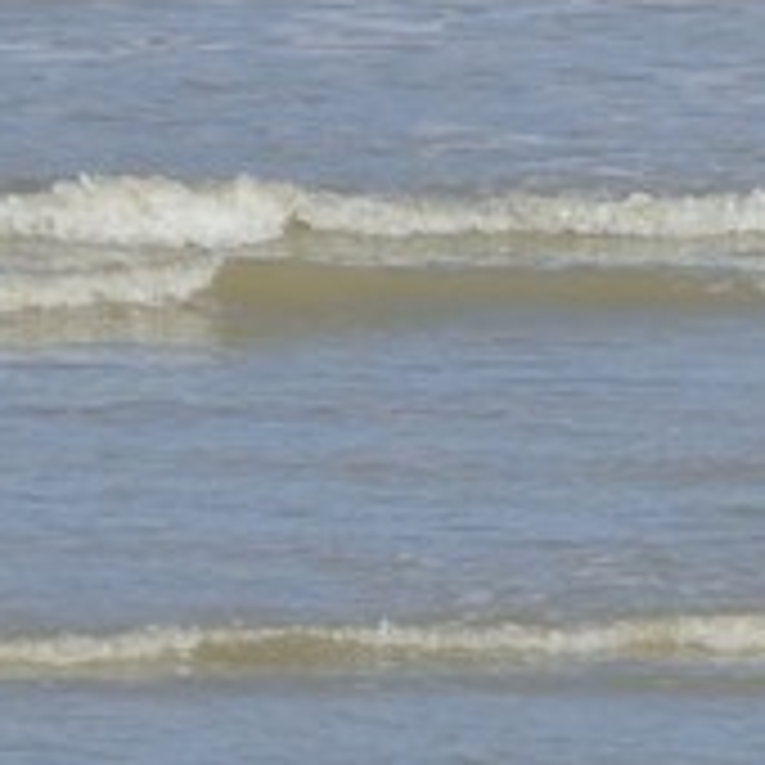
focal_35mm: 1600
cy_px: -720
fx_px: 40005
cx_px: 3200
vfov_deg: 1.1
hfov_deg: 1.1
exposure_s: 1/250
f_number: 13
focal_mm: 200
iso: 200
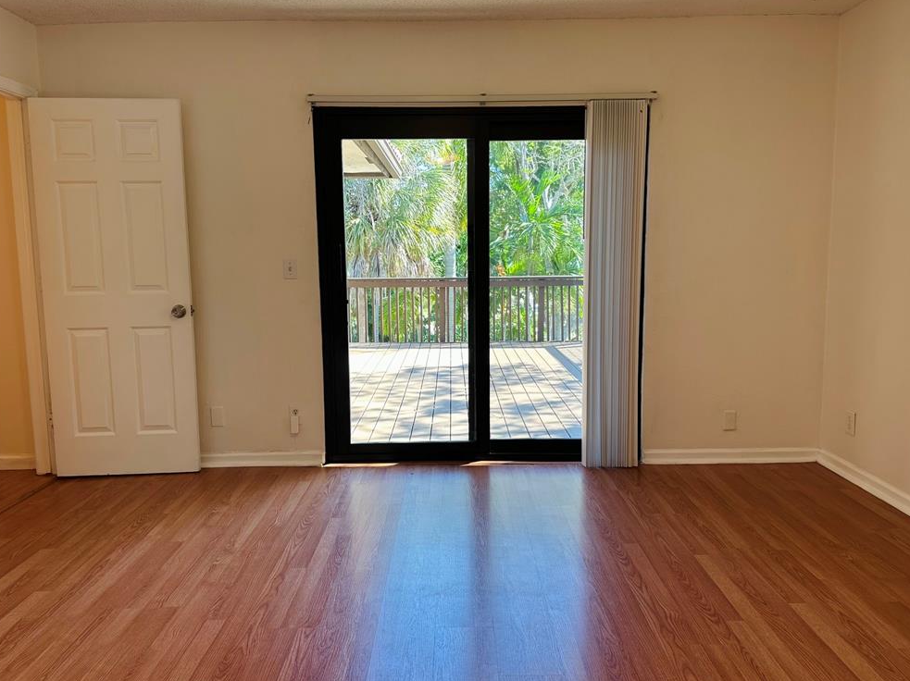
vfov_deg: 54.8
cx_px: 445
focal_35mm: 25
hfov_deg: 69.4
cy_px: 334
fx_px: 657
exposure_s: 1/144
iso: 80
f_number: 1.78
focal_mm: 6.86
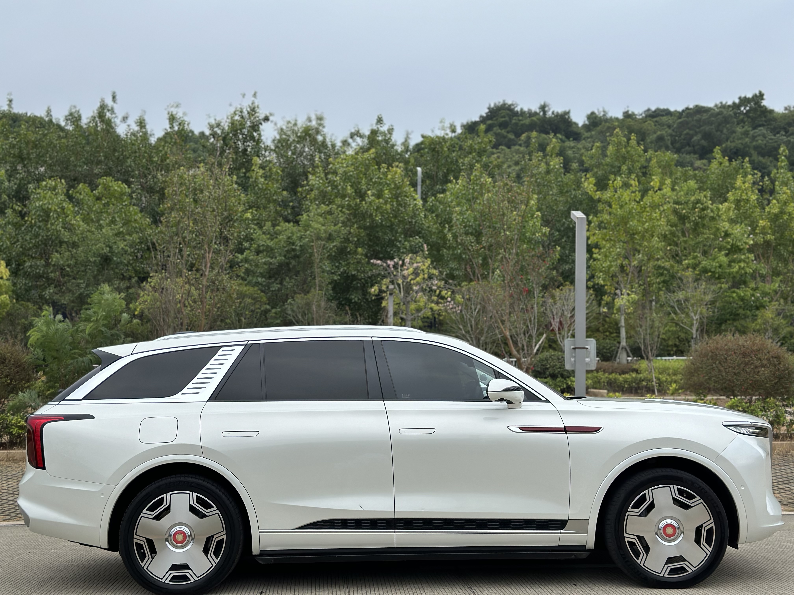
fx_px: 1101
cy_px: 298
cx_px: 397
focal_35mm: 48
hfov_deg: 39.7
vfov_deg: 30.3
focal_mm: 6.86
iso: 100
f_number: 1.78
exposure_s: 1/2597
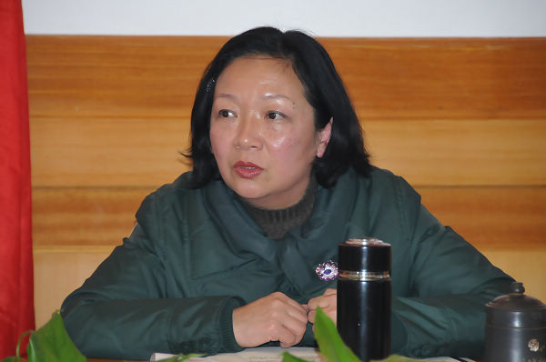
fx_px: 3861
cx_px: 273
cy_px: 181
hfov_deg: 8.1
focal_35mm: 255
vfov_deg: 5.4
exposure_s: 1/60
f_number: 5.6
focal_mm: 170
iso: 1400
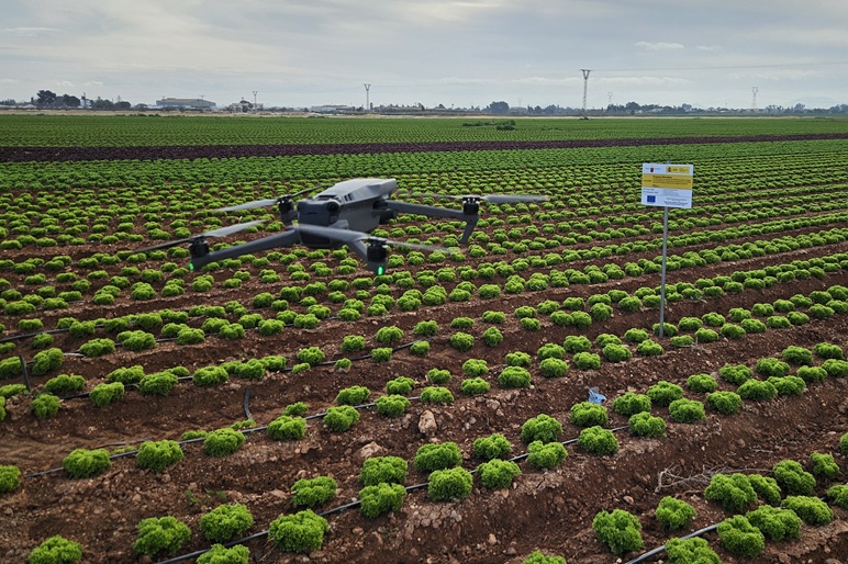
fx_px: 730
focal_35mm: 31
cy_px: 244
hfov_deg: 59.8
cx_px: 511
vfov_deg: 42.2
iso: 25
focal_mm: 5.4
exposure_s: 1/1505
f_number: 1.8
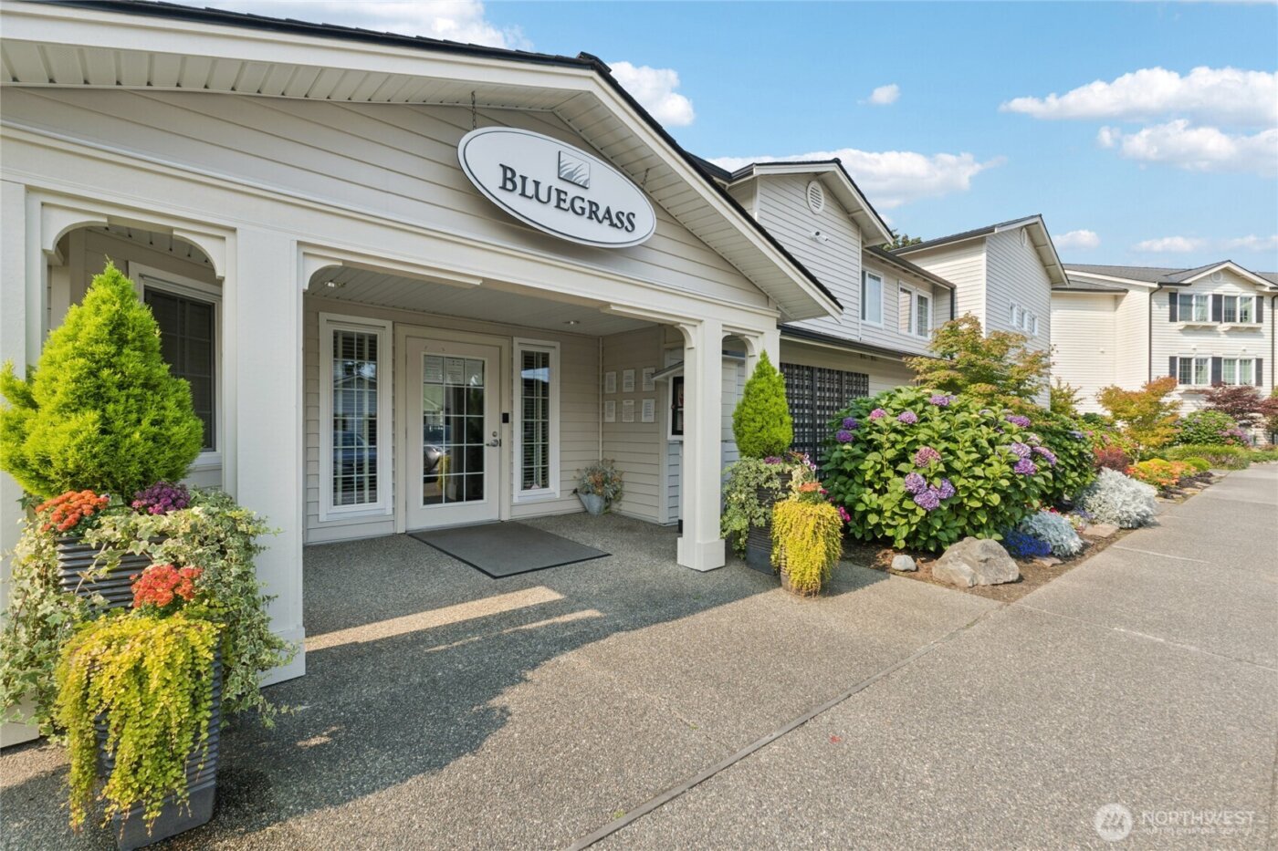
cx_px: 639
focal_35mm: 15
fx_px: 532
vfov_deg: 77.3
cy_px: 426
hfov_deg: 100.4
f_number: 9
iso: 125
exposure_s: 1/60
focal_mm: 10
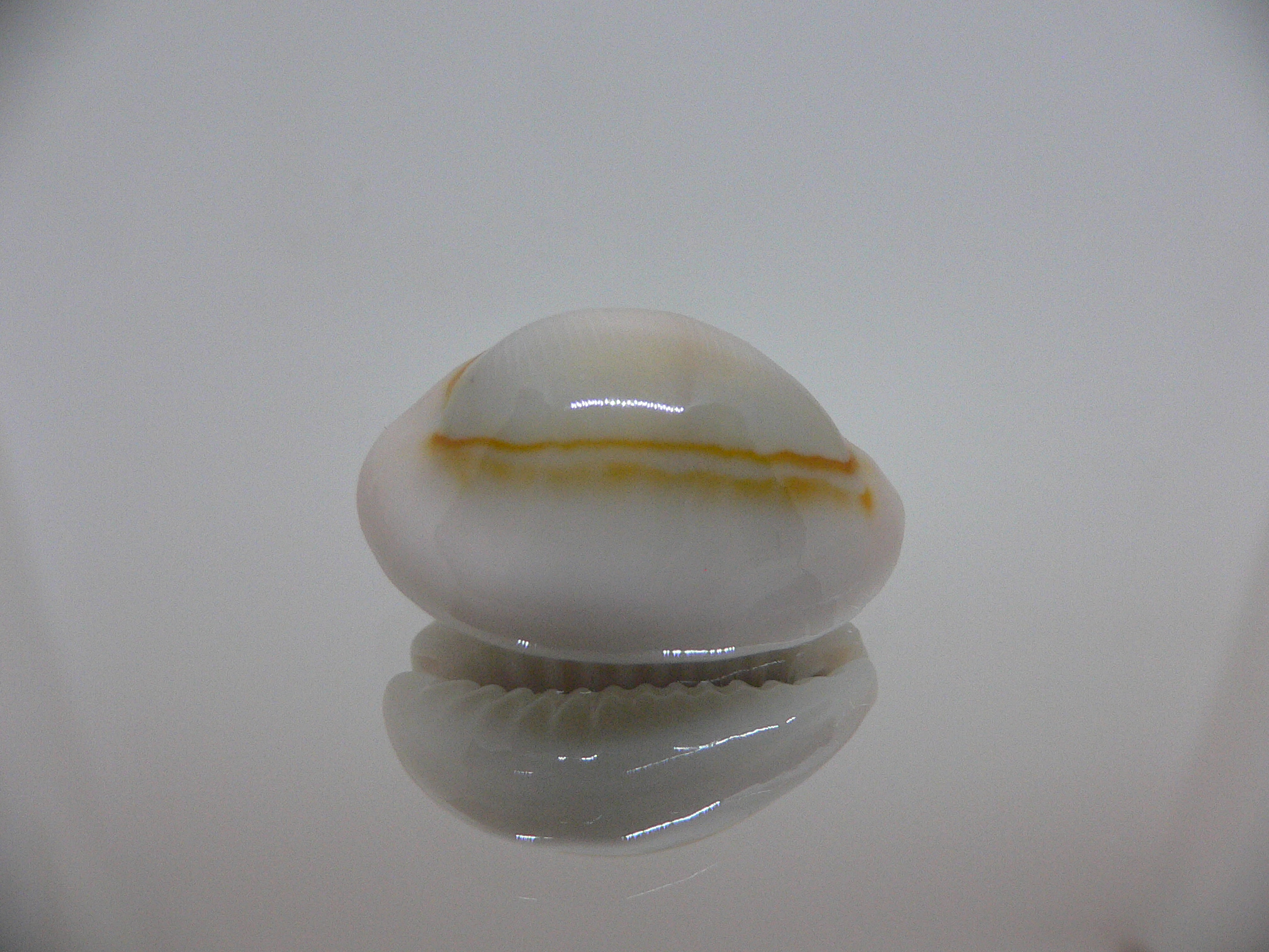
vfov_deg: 40.7
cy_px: 476
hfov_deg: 52.6
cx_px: 634
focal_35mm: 35
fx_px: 1283
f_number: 2.8
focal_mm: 4.6
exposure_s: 1/60
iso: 200
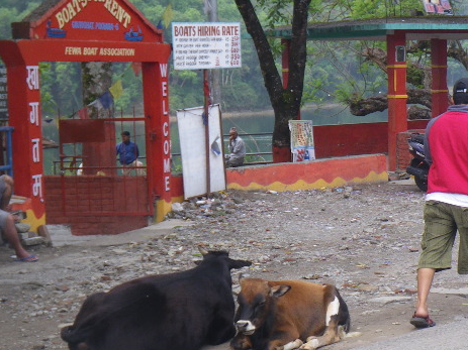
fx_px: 1271
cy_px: 208
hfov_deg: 20.7
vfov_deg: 15.7
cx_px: 340
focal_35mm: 94
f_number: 4.4
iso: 50
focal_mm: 9.1
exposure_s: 1/80
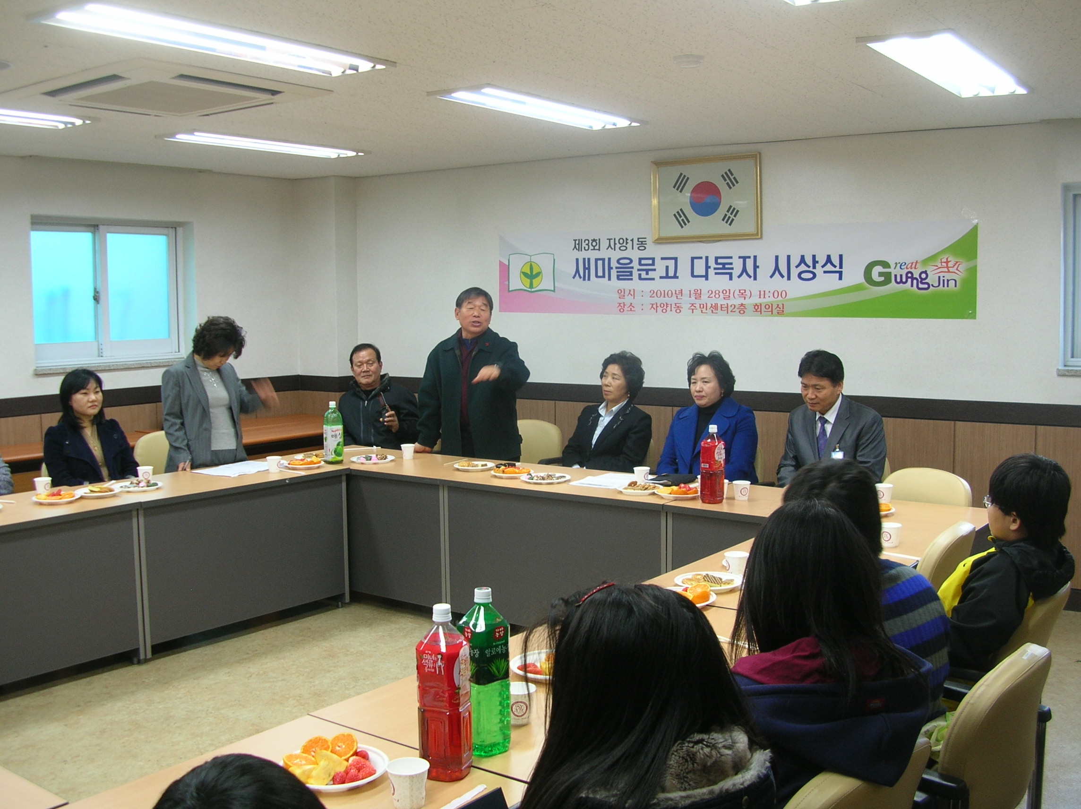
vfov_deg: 38.6
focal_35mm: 37
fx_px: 1154
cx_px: 540
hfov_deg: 50.2
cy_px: 404
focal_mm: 6.2
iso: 50
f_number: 2.9
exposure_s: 1/15.3
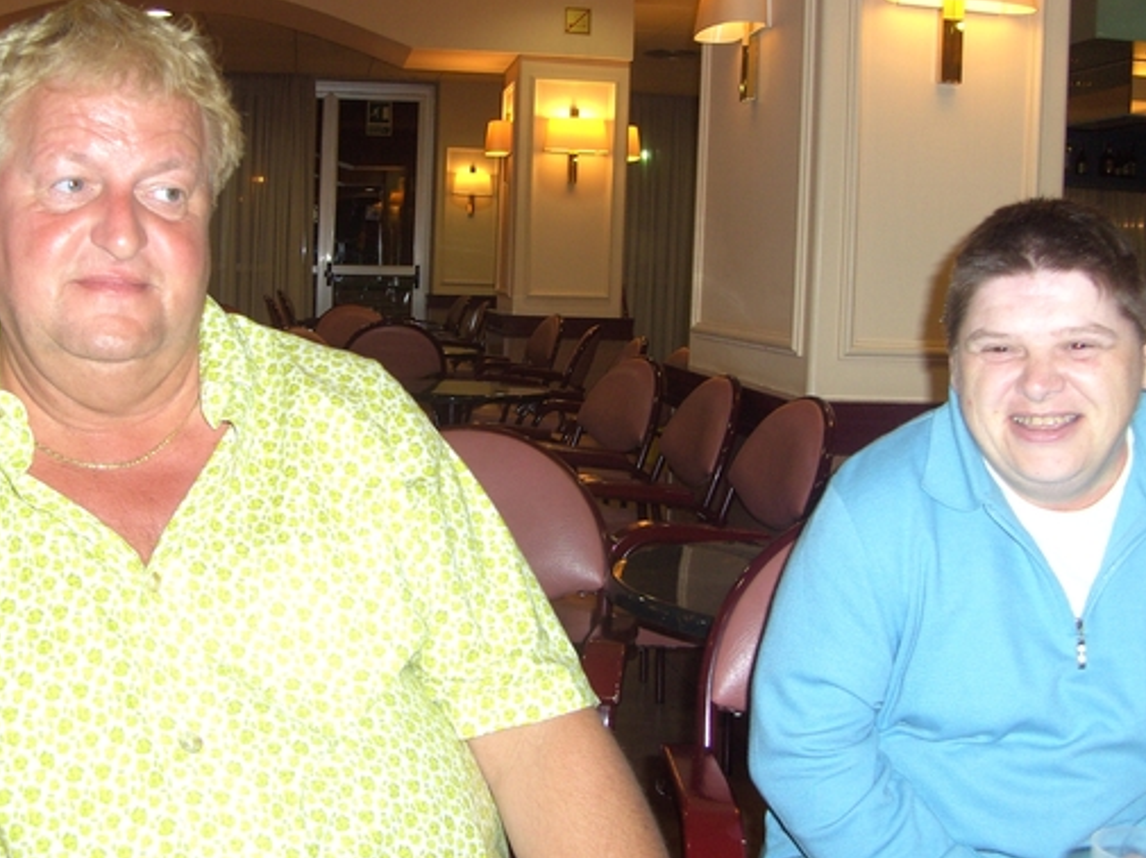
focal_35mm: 44
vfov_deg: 32.8
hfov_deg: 42.9
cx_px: 531
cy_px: 365
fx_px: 1456
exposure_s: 1/50
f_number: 2.8
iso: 100
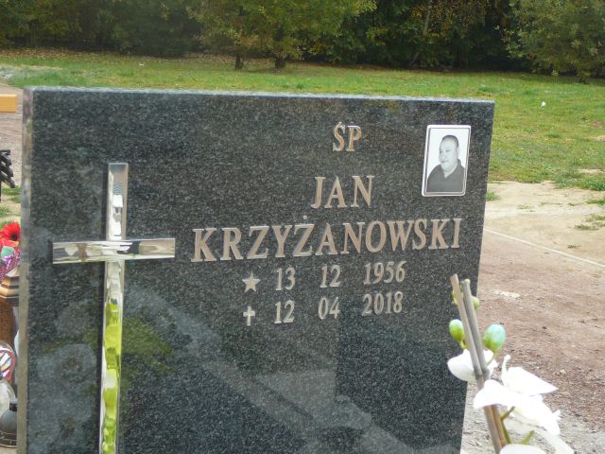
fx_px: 1066
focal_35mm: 61
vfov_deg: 24.0
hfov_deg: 31.7
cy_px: 227
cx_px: 302
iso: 100
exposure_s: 1/60
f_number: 3.6
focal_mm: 9.1
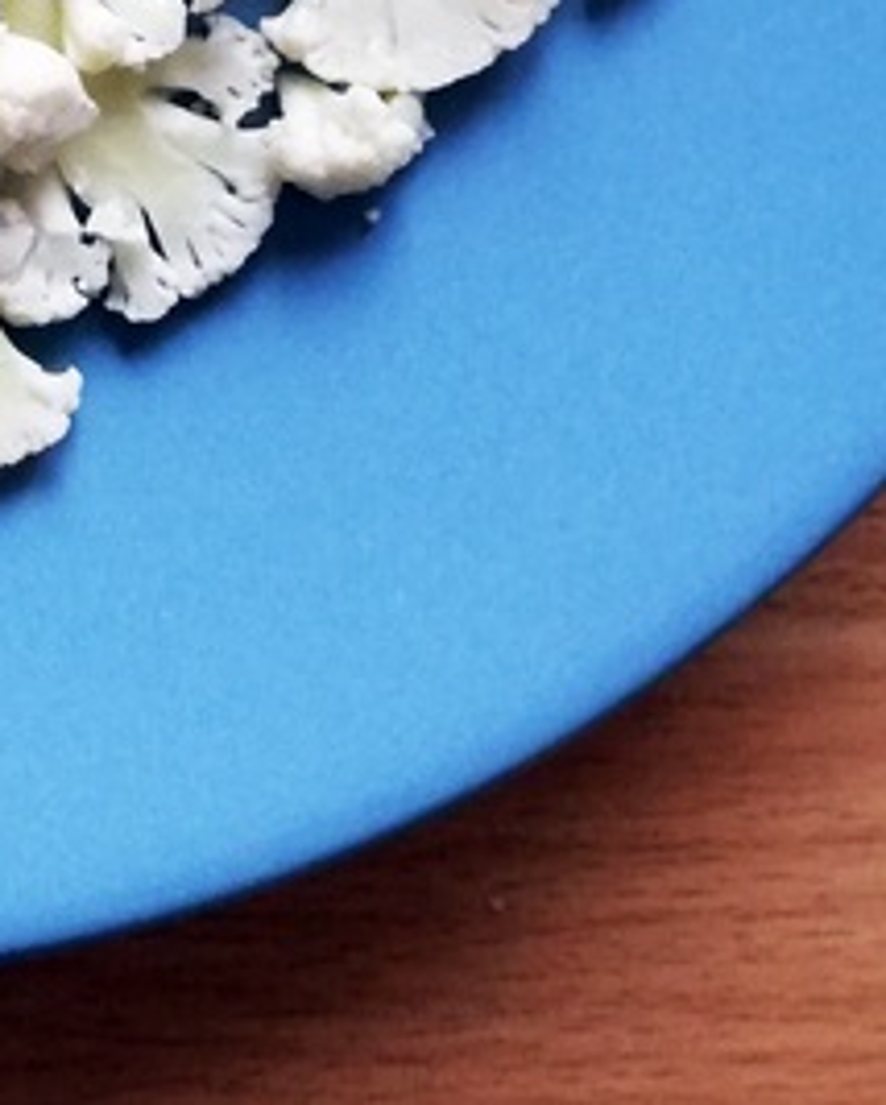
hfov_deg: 18.8
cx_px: -253
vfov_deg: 21.4
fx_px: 2488
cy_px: -513
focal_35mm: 76
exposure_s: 1/33.3
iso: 250
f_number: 2.2
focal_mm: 3.81
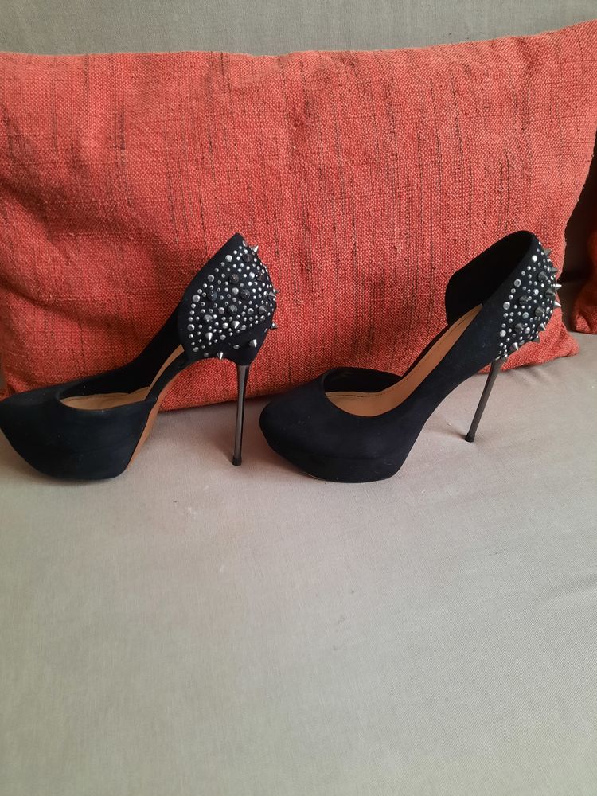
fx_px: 575
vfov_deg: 69.4
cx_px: 298
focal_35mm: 25
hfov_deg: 54.9
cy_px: 398
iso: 400
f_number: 2
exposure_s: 1/50
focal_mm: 4.6
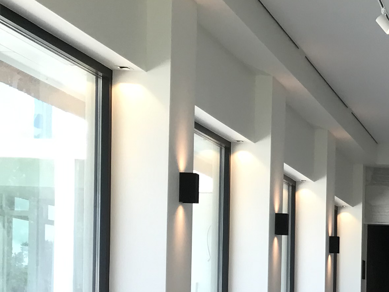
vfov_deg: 15.0
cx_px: 666
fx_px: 1079
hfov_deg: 17.3
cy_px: 333
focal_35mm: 96
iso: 25
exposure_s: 1/100
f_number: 1.8
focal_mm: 3.99
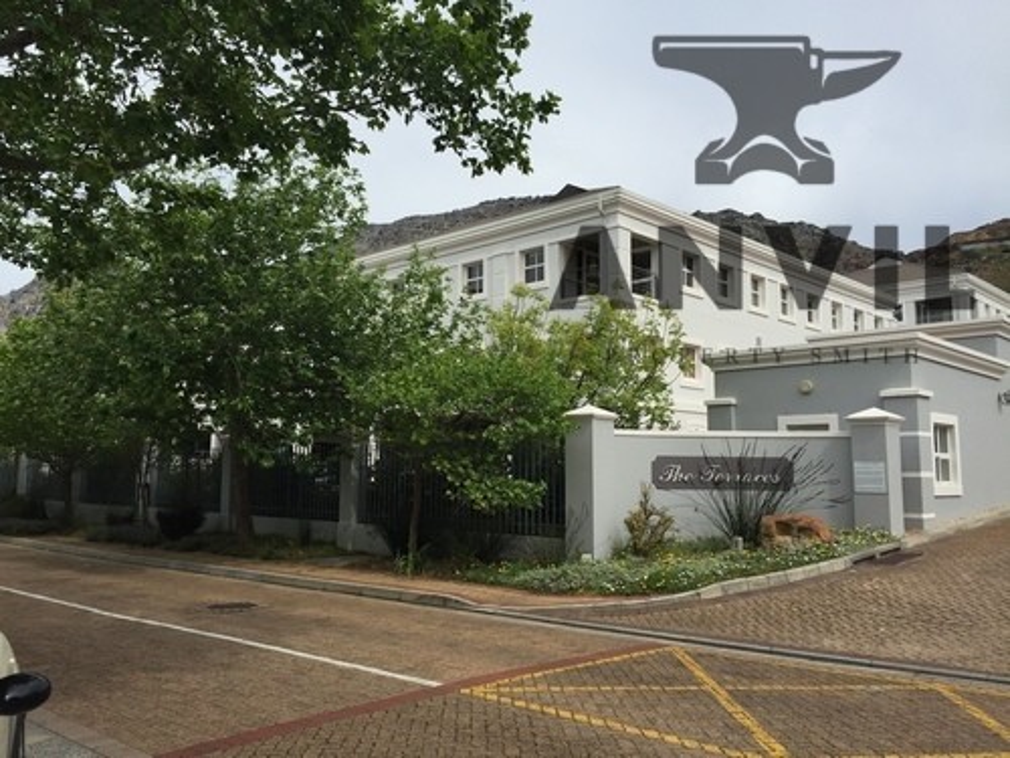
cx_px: 505
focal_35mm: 29
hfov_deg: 61.7
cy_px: 379
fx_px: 846
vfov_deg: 48.2
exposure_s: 1/3049
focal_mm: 4.15
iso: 32
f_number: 2.2
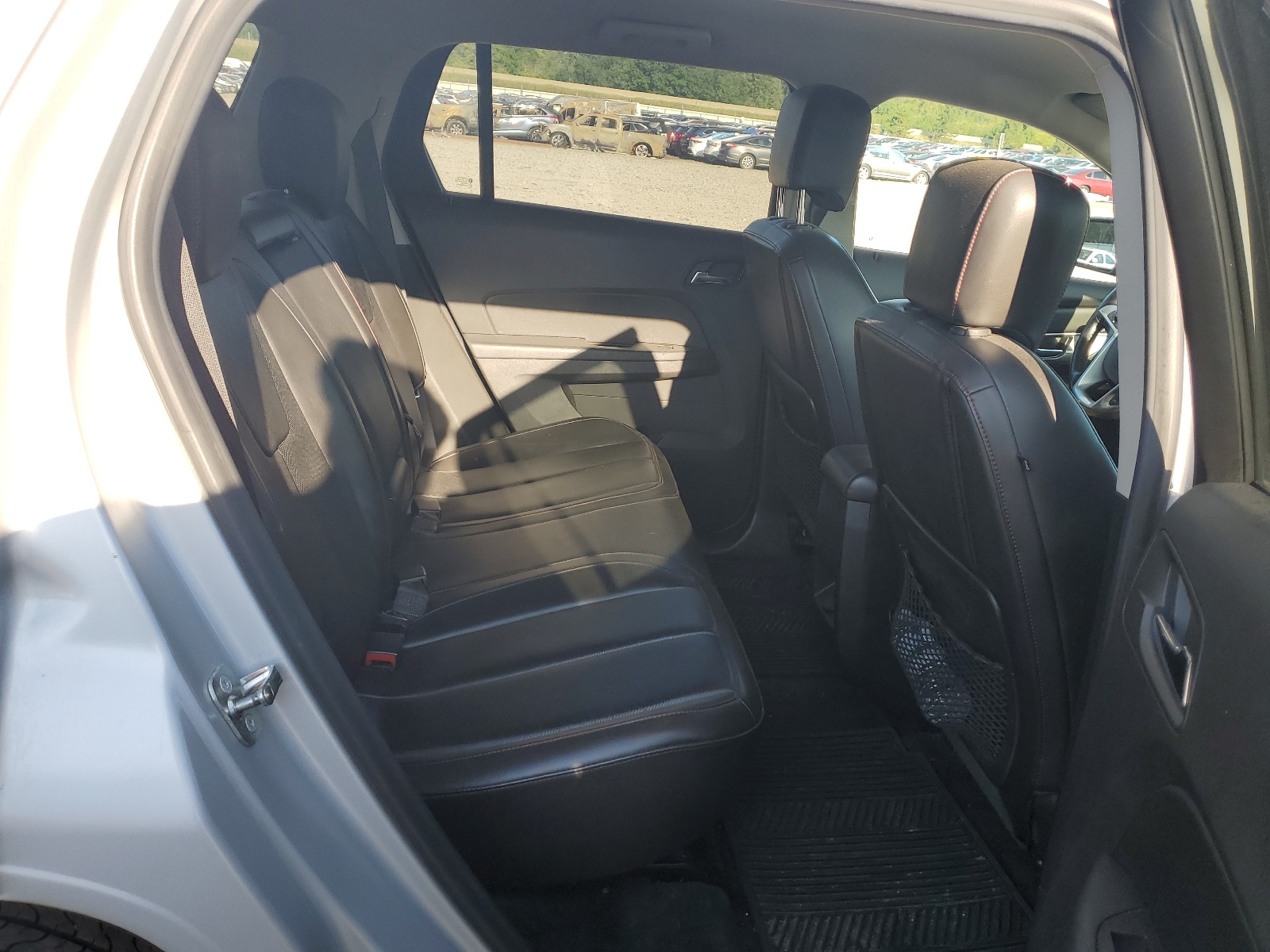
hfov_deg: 67.3
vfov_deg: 53.1
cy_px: 476
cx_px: 635
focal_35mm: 26
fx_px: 954
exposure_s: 1/476
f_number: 1.5
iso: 50
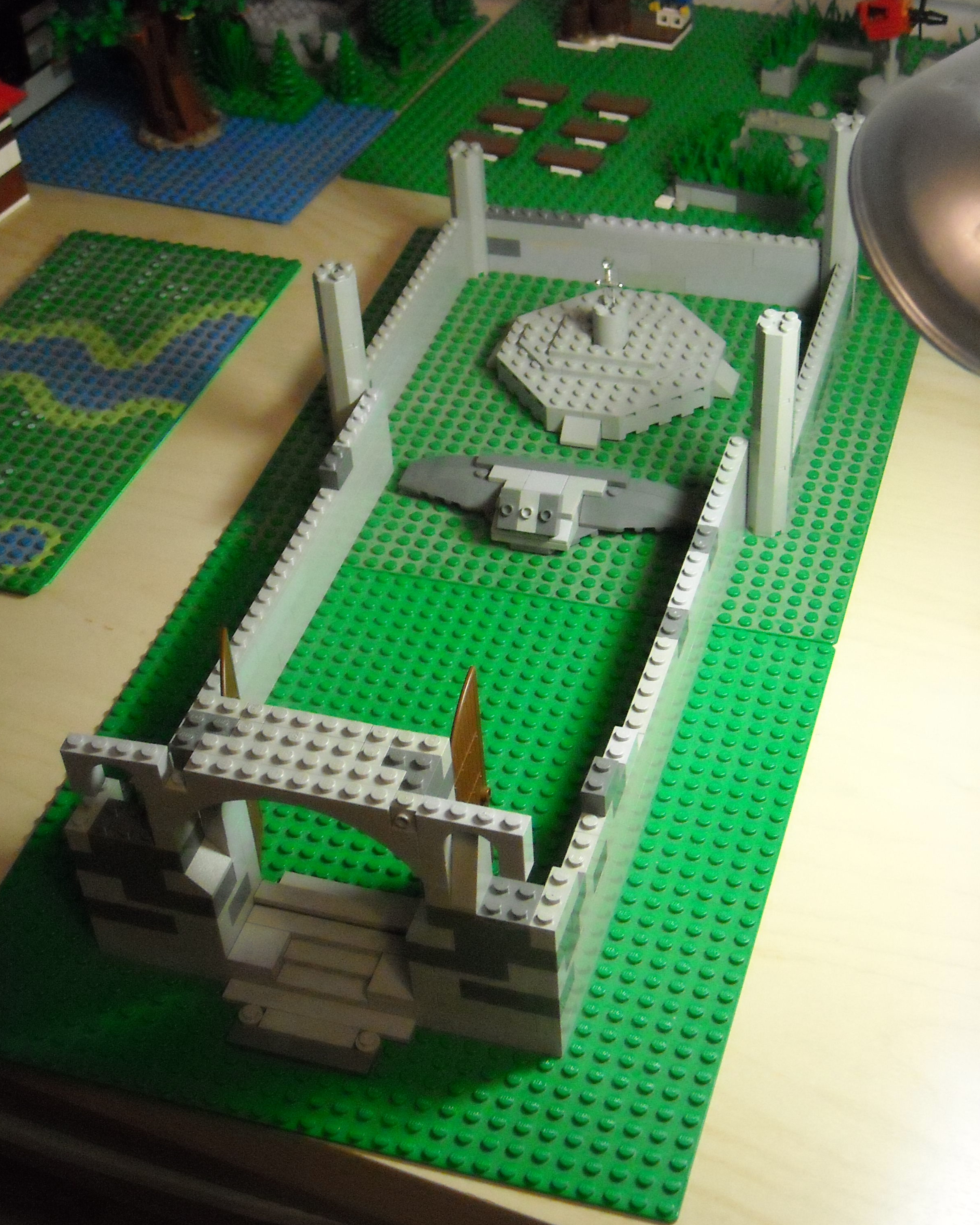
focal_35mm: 57
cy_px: 656
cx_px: 488
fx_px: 2066
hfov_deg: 26.7
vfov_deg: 33.0
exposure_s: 1/109
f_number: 3.3
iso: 800
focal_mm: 8.85
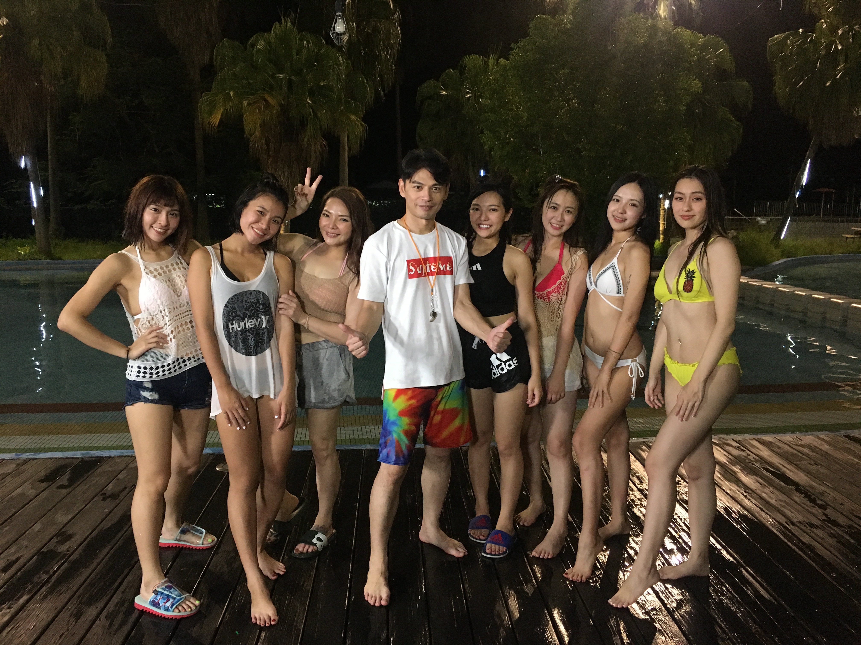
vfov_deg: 48.2
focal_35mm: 29
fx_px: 721
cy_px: 322
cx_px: 430
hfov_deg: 61.7
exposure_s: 1/30
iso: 200
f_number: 2.2
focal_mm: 4.15
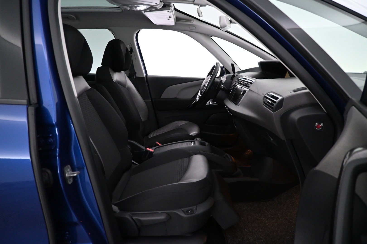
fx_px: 245
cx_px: 184
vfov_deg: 53.1
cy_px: 122
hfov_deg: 73.7
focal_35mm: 24
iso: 3600
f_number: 3.5
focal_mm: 16
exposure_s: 1/60
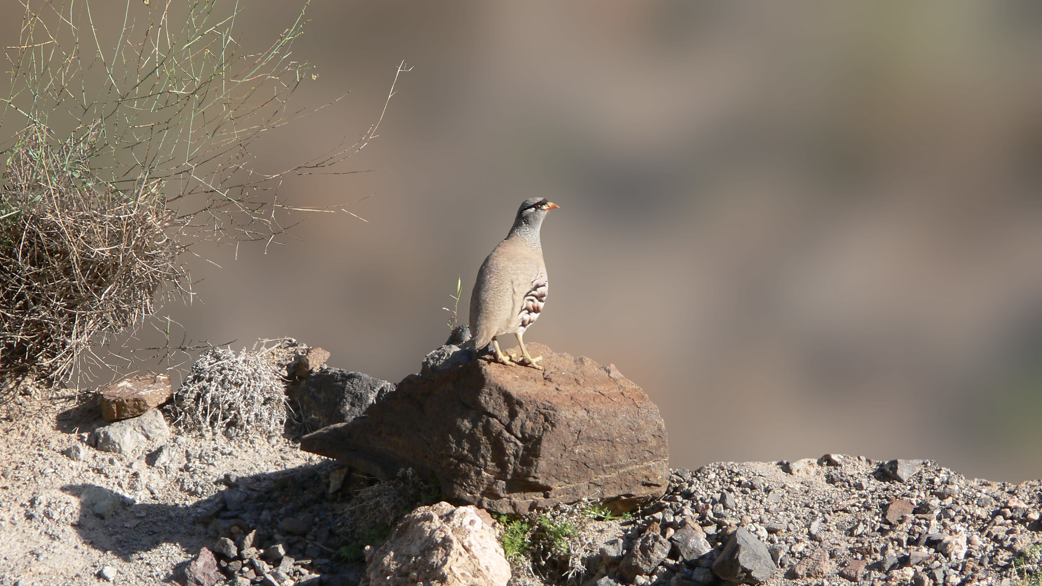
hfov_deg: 3.7
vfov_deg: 2.1
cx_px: 521
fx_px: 16135
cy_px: 342
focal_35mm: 584
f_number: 5.6
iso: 80
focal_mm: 88.8
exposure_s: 1/200
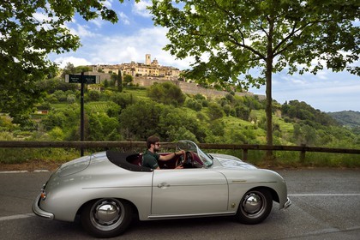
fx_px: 240
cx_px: 180
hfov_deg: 73.7
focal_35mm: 24
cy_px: 120
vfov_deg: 53.1
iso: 400
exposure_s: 1/400
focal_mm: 24
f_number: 13
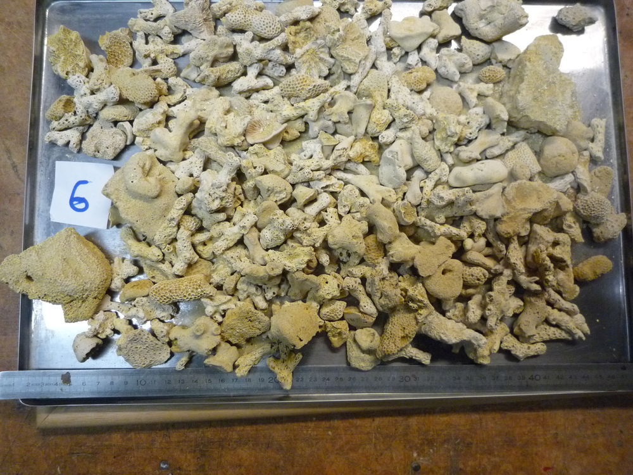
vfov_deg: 54.9
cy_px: 238
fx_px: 457
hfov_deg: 69.4
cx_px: 316
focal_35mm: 25
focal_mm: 4.4
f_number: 2.8
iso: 400
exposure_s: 1/60
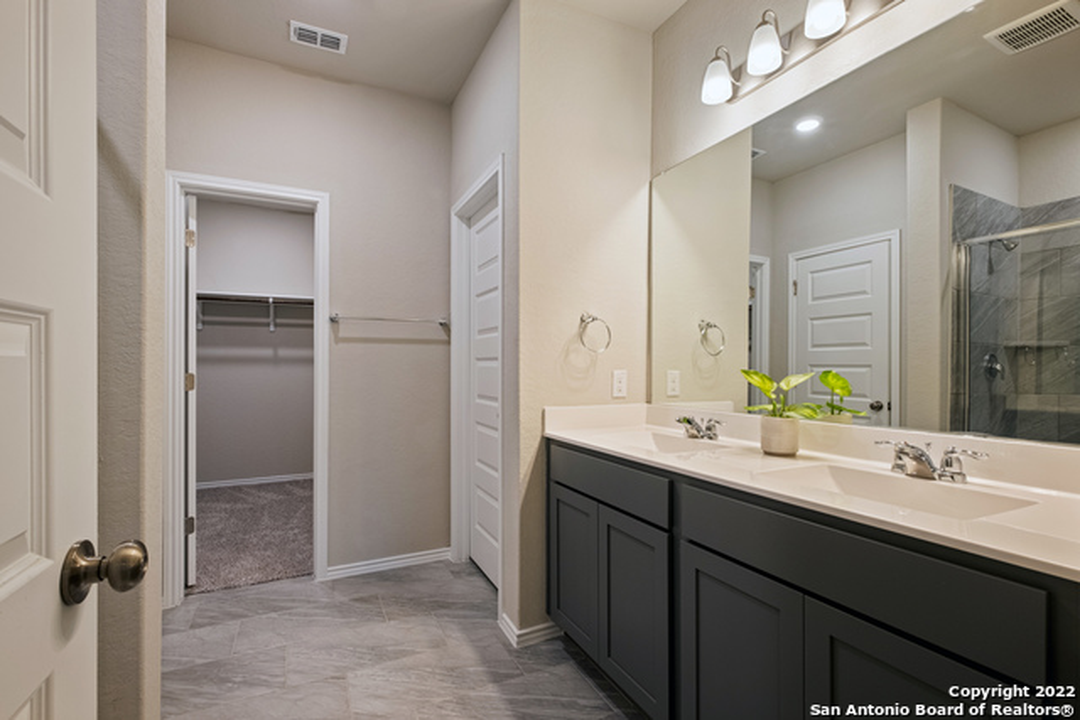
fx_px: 450
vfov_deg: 77.4
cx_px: 540
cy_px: 360
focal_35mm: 15
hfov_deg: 100.4
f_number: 10
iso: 640
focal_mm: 10
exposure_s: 1
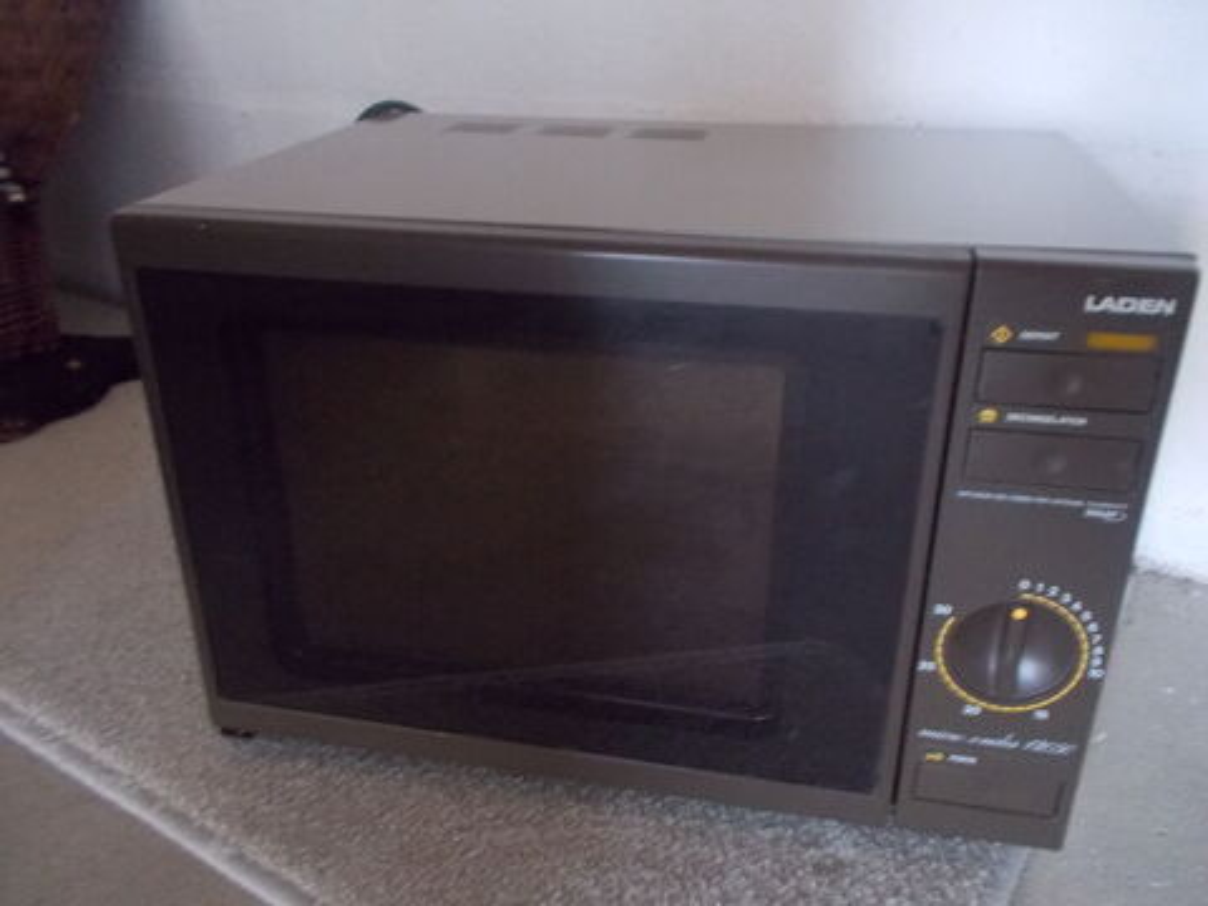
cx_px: 604
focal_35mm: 29
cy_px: 453
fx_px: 1012
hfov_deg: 61.7
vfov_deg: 48.2
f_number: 3.3
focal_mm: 4.1
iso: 400
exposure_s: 1/10
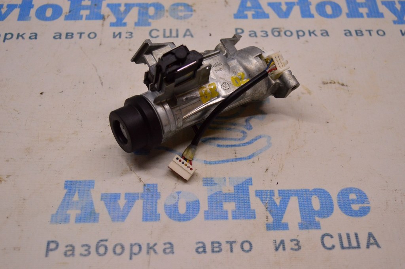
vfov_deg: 25.0
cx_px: 202
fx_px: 607
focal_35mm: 54
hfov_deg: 36.9
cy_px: 134
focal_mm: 36
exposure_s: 1/400
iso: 1600
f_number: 4.8
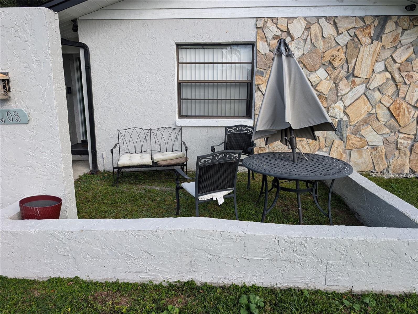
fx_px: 290
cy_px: 157
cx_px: 209
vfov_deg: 56.9
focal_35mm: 24
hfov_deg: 71.5
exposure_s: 1/431
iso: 23
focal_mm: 6.9
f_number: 1.68
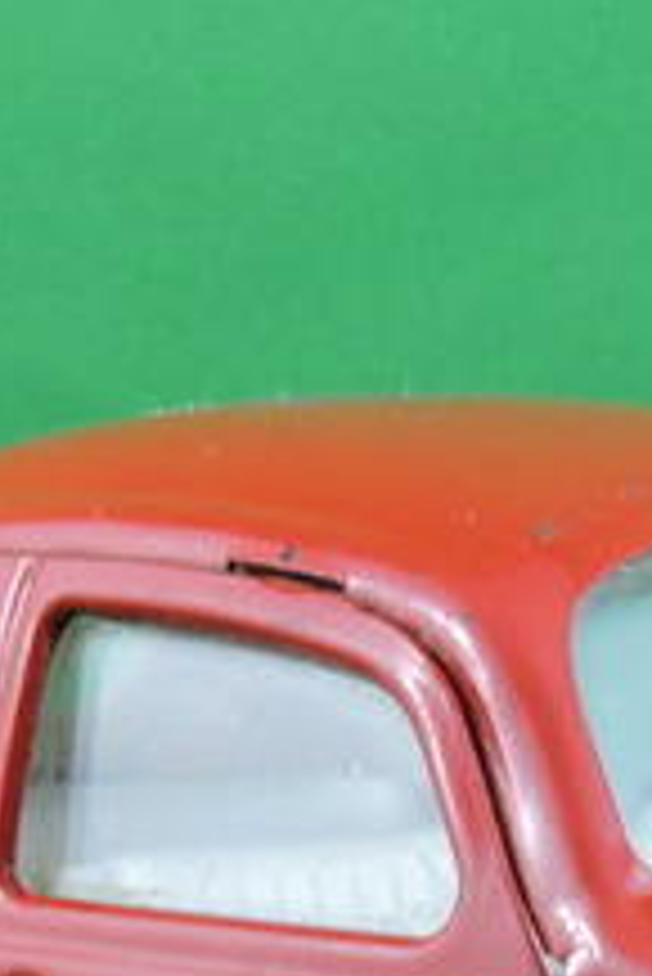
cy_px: 1156
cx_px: 708
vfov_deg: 10.9
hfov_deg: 7.4
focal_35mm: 185
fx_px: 5017
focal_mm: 9
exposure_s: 1/30
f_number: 4
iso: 200
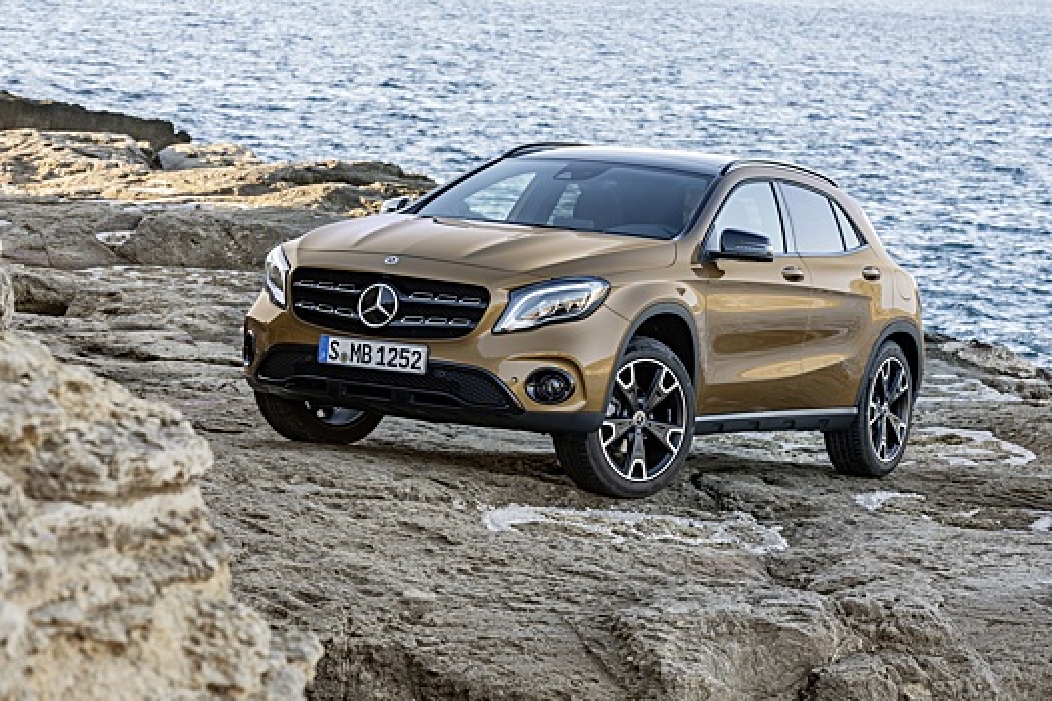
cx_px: 526
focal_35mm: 112
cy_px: 350
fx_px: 3273
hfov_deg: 18.3
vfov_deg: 12.2
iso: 100
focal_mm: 112
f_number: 8
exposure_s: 1/40
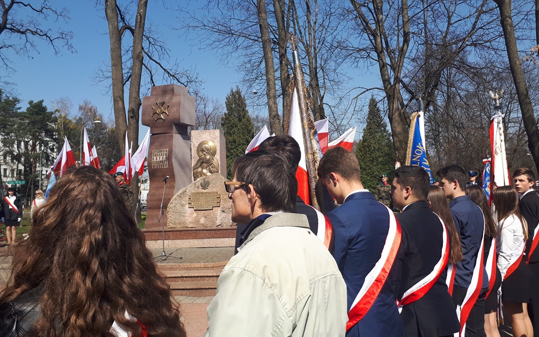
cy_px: 178
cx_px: 271
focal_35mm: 29
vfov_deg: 43.1
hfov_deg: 64.6
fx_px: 426
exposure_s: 1/1344
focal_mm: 3.6
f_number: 1.9
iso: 40
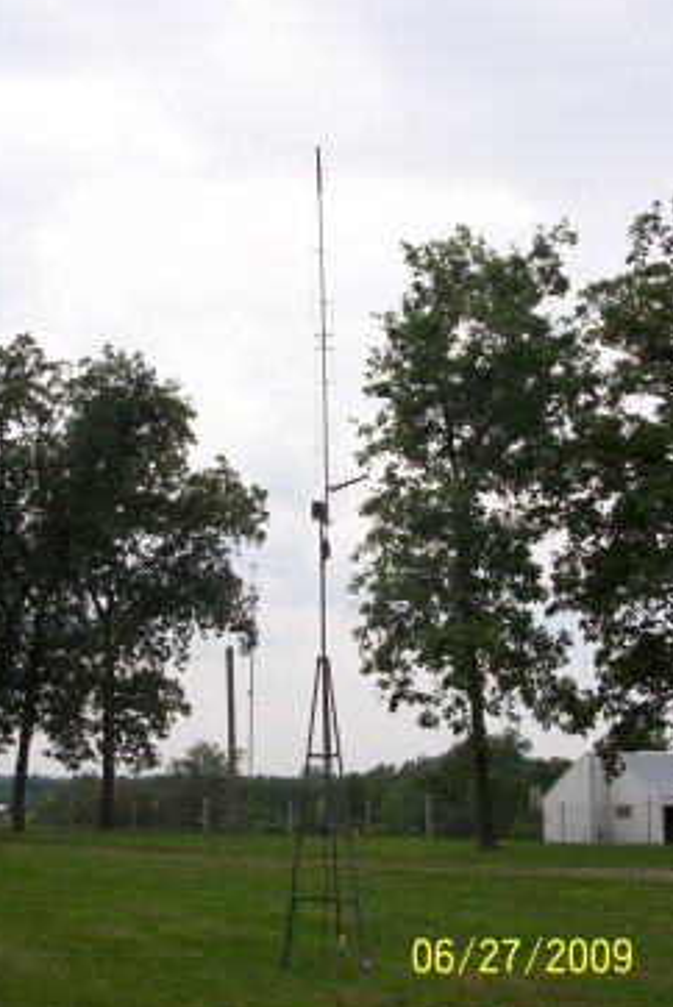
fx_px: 1175
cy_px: 534
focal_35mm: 42
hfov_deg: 31.9
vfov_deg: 46.3
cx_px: 307
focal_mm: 8
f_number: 4.8
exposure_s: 1/700
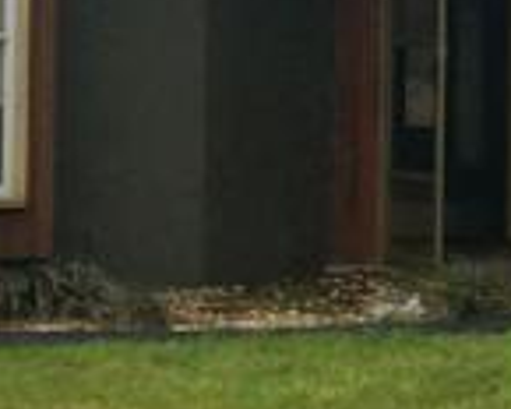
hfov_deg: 9.2
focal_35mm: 200
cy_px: -28
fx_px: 3025
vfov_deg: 7.7
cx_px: 955
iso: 32
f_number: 2.2
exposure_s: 1/977
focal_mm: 4.15
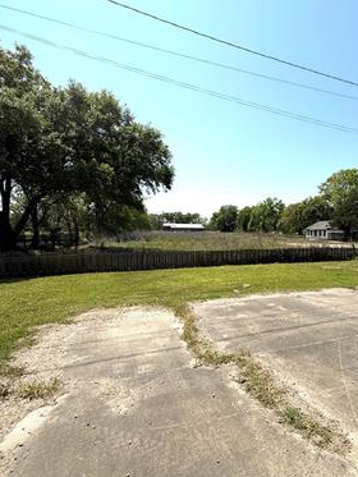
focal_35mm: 18
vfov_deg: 87.7
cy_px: 244
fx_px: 248
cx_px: 224
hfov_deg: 70.5
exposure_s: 1/3125
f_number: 2.2
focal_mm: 2.22
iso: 50
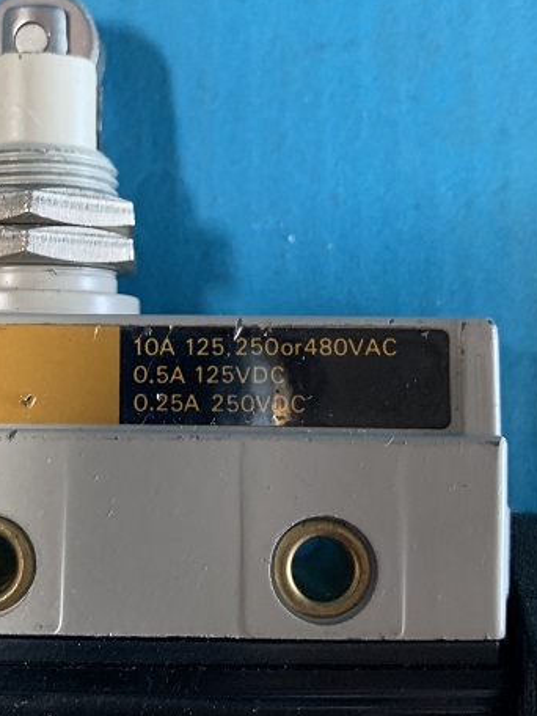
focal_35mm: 46
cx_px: 167
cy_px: 299
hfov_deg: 31.2
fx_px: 951
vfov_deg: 41.1
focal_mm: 4.25
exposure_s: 1/57
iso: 400
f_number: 1.8
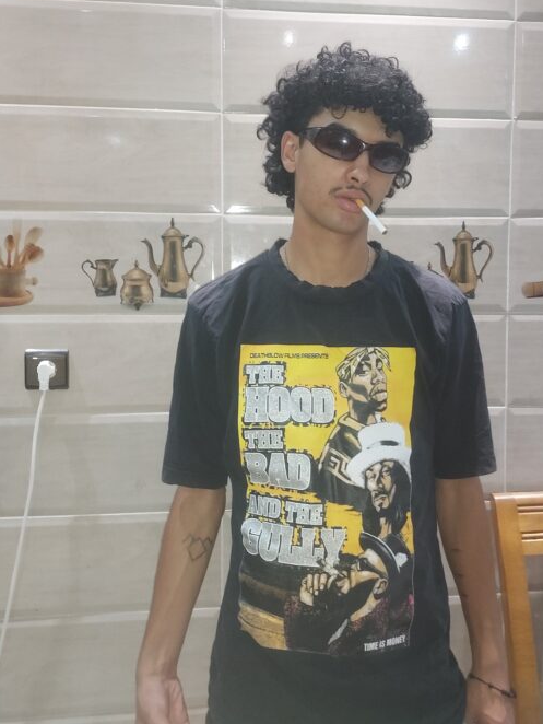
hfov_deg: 48.2
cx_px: 291
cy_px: 305
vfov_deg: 61.3
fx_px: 606
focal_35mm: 29
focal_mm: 4.6
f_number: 1.8
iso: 320
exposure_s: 1/30
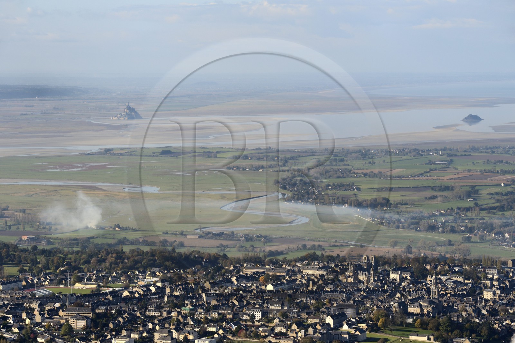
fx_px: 2001
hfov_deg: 14.7
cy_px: 172
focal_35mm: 140
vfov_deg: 9.8
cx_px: 258
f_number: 10
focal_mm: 140
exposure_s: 1/1000
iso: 400
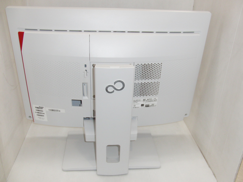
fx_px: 260
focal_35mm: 37
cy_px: 91
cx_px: 122
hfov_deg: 50.1
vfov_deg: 38.7
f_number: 3.6
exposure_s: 1/80
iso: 320
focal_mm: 6.42
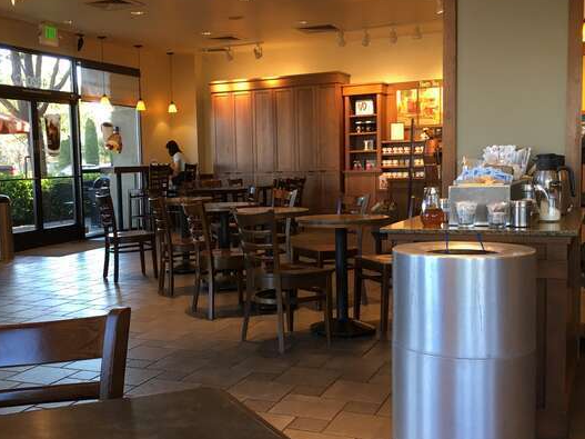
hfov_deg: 42.6
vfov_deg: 32.9
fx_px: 743
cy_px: 229
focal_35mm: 44
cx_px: 220
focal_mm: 4.15
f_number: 2.2
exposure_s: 1/30
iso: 32
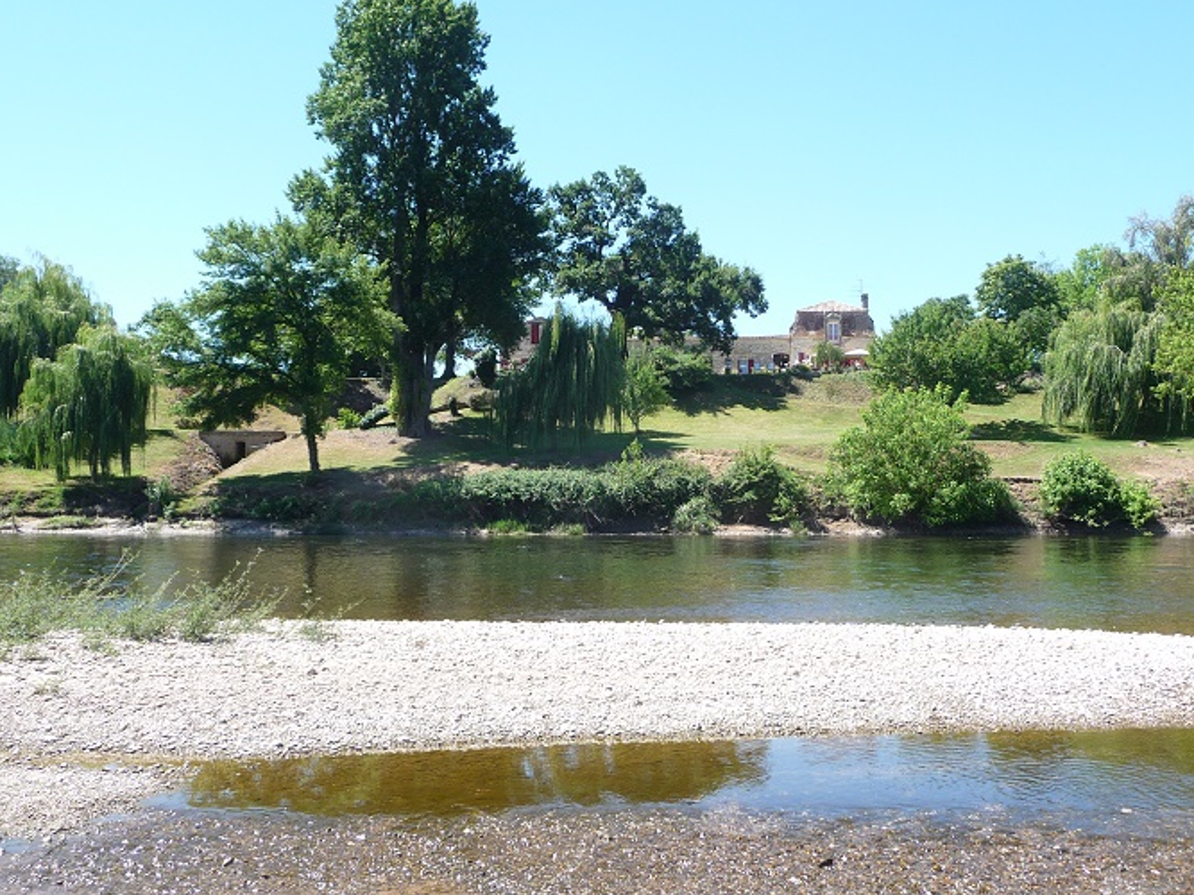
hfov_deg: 51.1
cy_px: 381
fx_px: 1242
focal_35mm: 36
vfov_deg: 39.6
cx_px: 695
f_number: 3.4
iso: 100
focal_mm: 5
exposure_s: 1/320
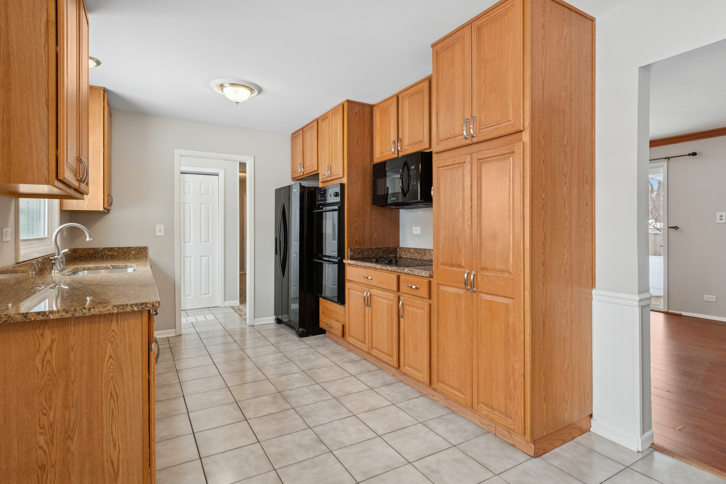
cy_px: 242
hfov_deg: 90.0
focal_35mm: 18
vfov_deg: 67.4
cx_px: 363
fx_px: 363
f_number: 8
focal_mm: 12
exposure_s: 1/20
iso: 320
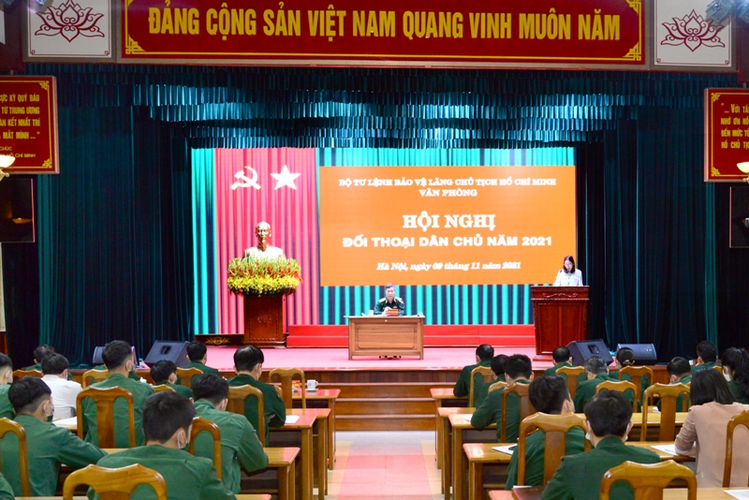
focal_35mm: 31
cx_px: 374
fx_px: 645
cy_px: 250
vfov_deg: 42.4
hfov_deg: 60.3
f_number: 5.6
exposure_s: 1/80
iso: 5000
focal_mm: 31
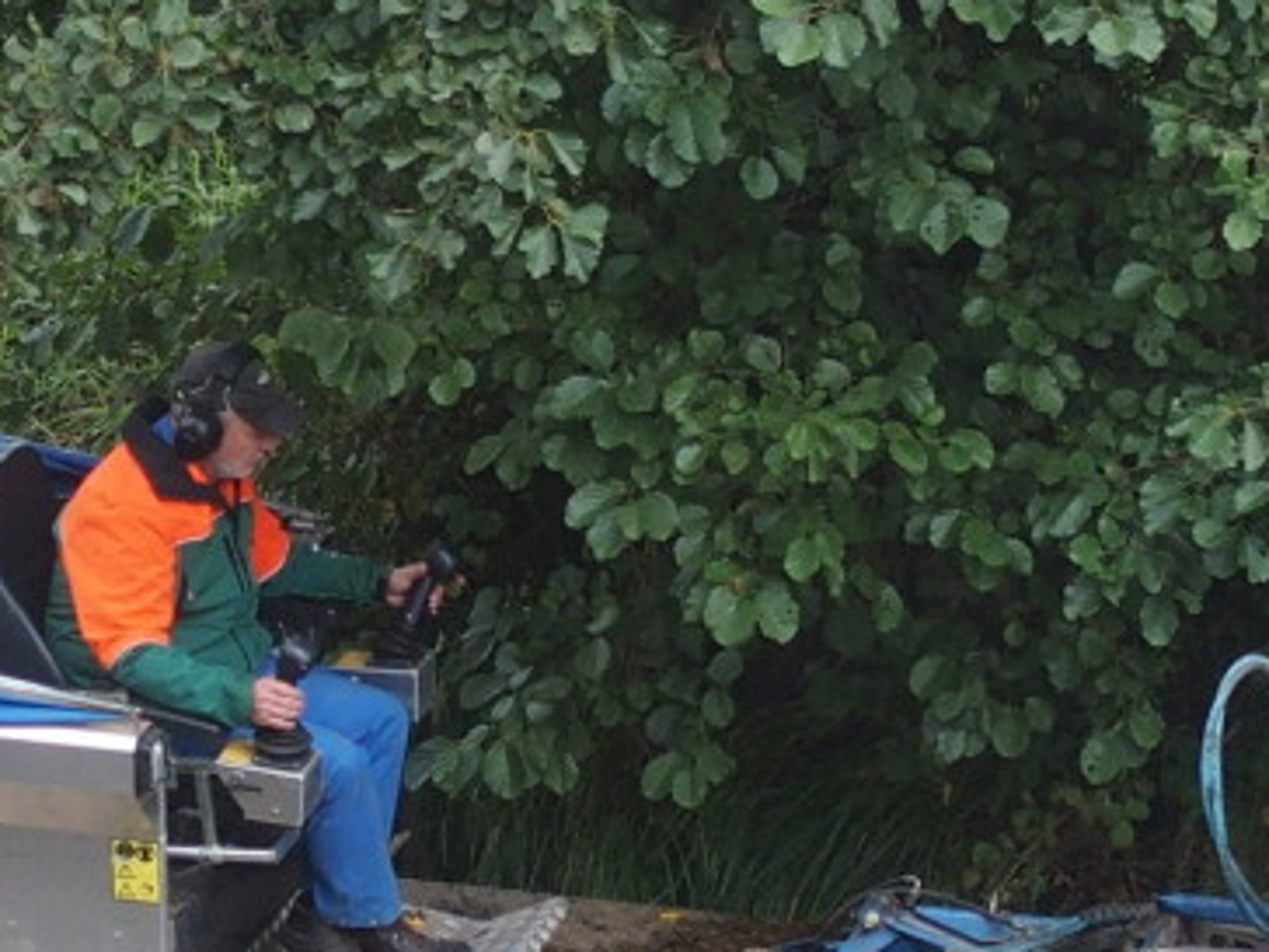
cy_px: 823
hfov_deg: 8.1
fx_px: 8982
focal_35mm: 245
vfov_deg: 6.1
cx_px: 478
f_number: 2.8
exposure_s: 1/60
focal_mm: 13.2
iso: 200
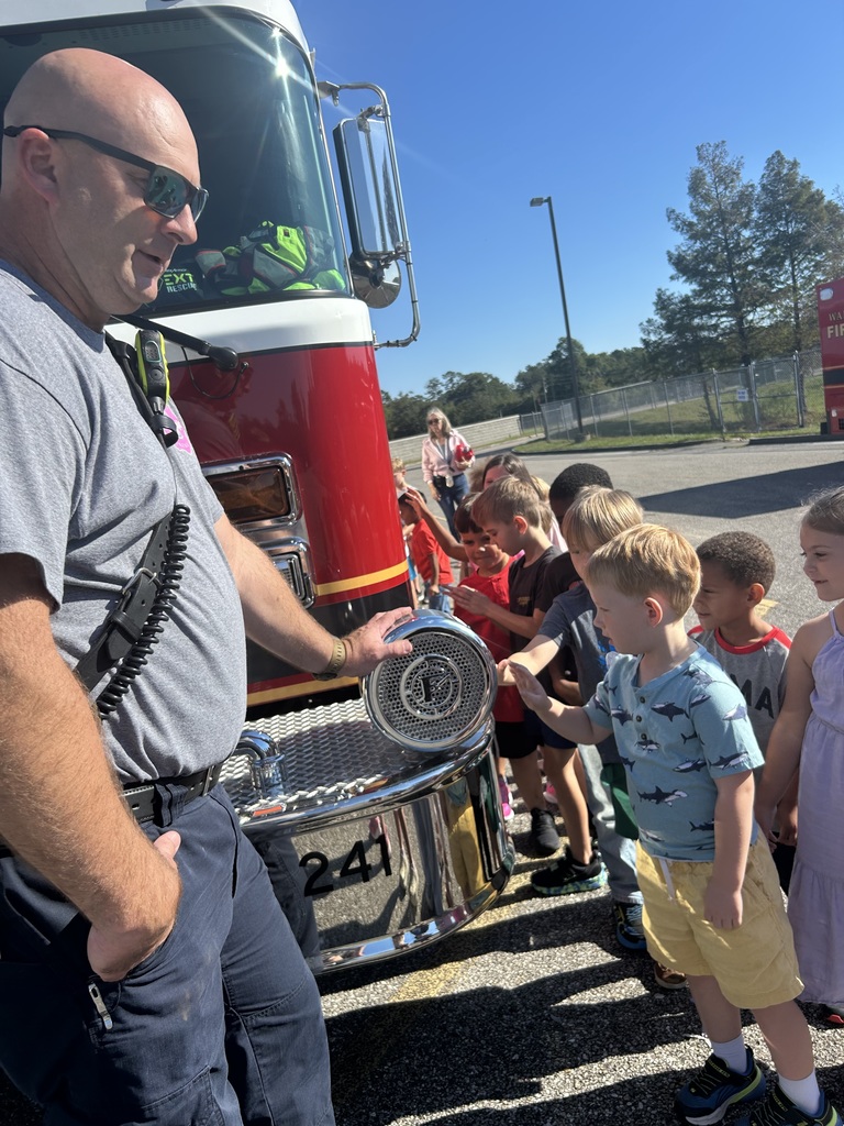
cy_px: 563
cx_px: 422
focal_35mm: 26
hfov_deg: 53.1
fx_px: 845
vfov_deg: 67.3
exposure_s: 1/2571
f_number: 1.5
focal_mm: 5.7
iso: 50
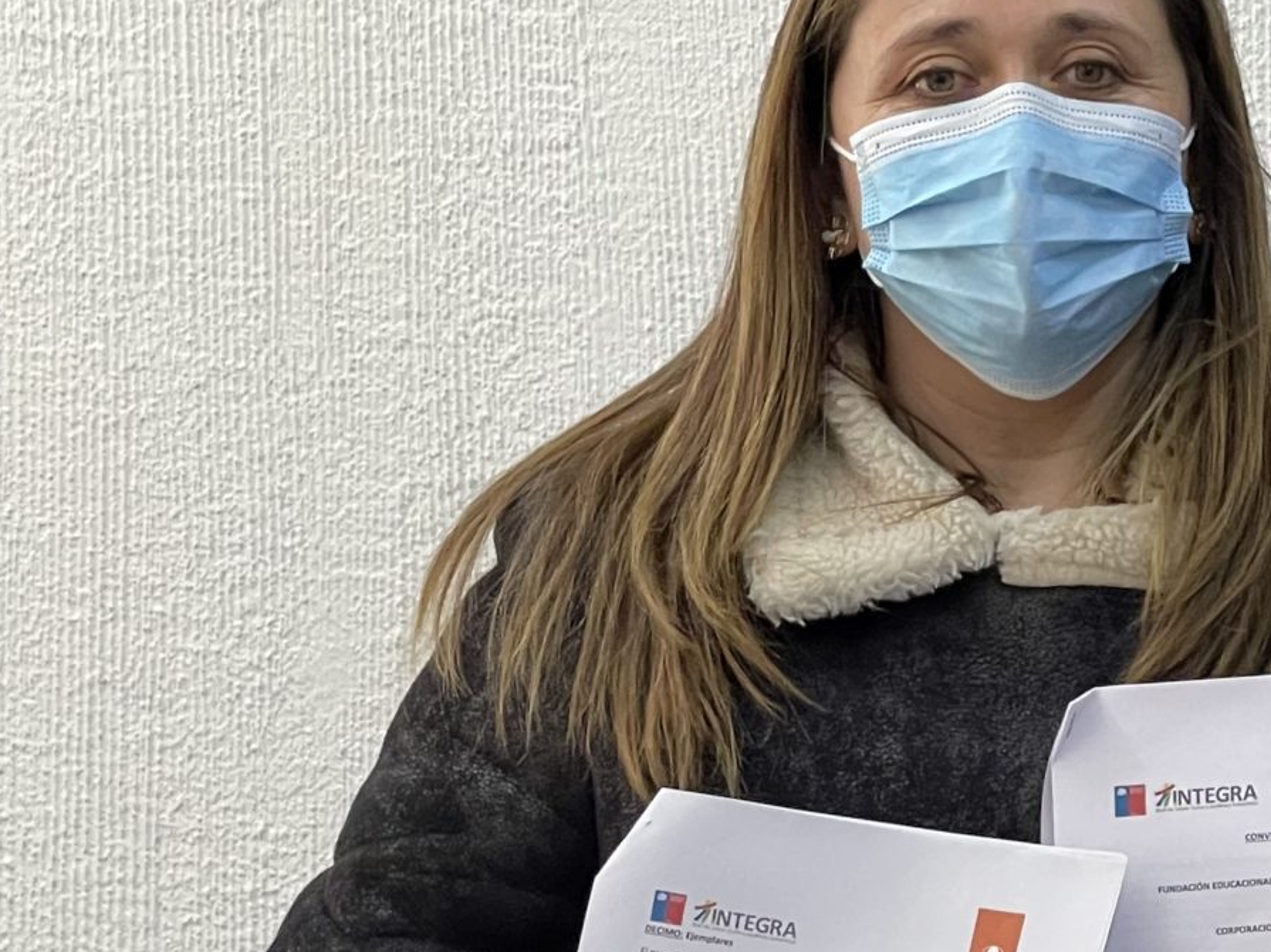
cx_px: 1778
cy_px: 369
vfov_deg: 8.1
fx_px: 6718
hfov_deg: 10.5
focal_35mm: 183
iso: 160
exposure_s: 1/99
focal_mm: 7.5
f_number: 2.2
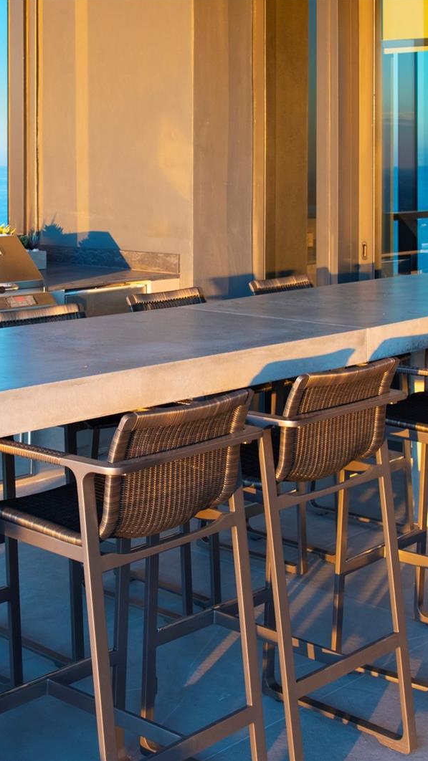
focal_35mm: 60
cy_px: 379
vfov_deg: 34.9
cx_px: 90
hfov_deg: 19.8
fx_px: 1211
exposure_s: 1/50
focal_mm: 38
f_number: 10
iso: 800
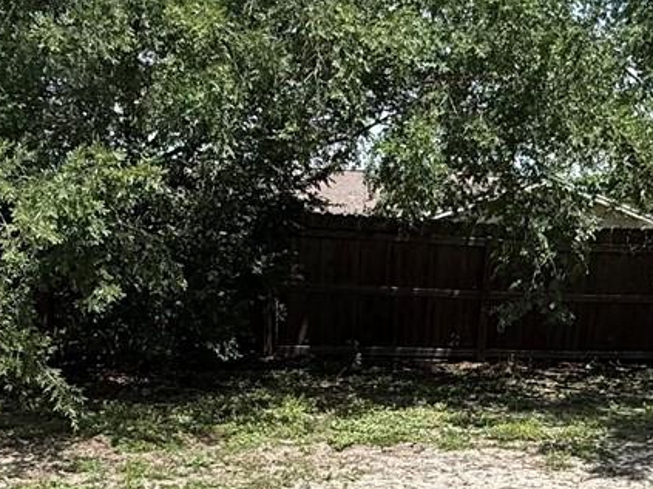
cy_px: 375
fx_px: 1000
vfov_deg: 27.1
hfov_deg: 35.5
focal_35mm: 53
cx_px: 472
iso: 50
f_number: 2.2
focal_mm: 2.22
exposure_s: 1/1534
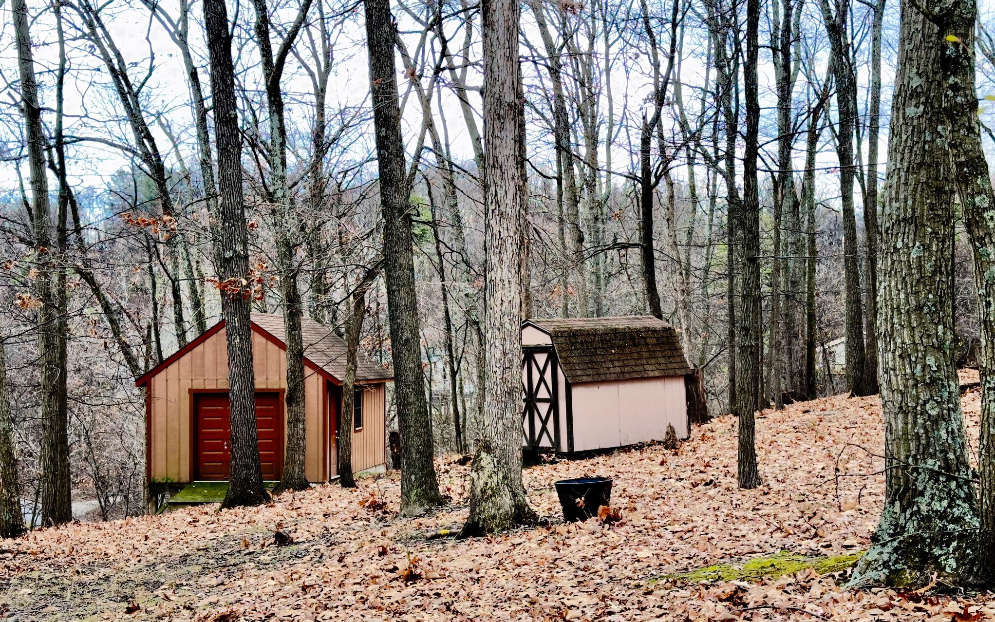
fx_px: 1383
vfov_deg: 25.3
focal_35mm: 51
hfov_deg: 39.6
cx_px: 497
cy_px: 343
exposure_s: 1/113
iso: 80
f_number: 1.78
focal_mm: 6.86
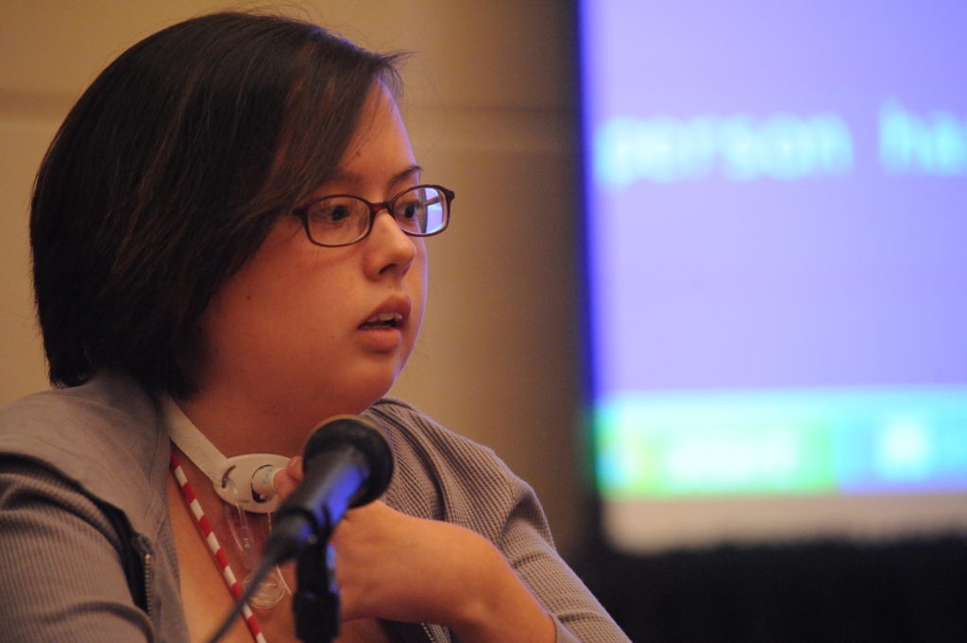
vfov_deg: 6.9
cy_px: 322
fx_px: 5368
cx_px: 484
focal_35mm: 200
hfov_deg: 10.3
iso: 6400
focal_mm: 200
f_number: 5
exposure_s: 1/100
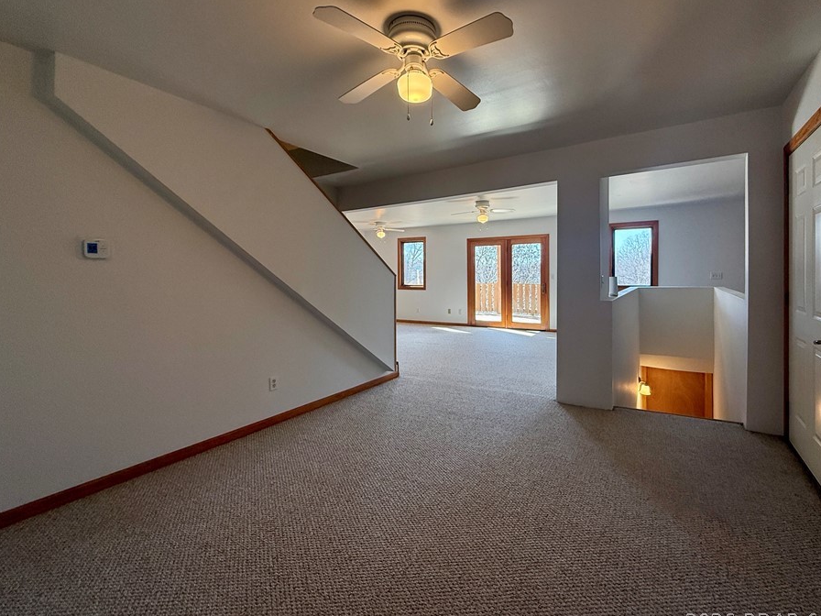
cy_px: 284
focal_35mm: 16
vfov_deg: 78.0
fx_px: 379
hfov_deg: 93.9
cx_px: 465
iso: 125
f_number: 2.2
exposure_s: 1/120
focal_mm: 2.22
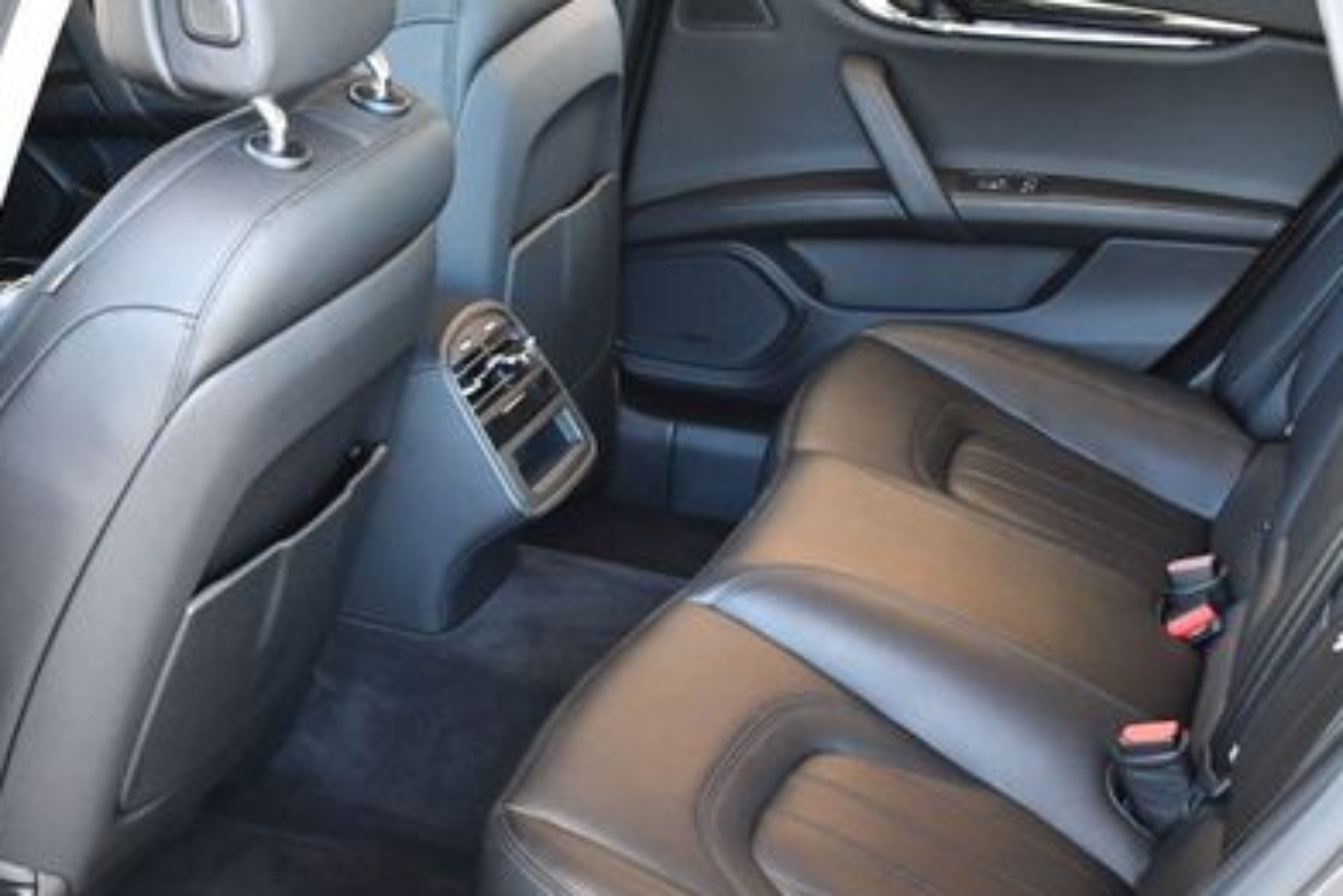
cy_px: 460
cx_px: 529
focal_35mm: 59
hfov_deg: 33.8
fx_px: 2202
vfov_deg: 23.0
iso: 1400
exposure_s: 1/125
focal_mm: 18
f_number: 3.5
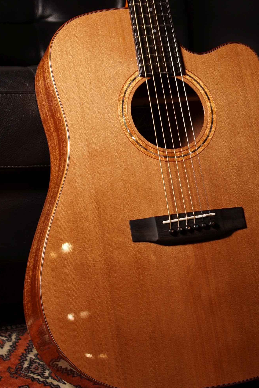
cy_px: 176
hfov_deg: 16.4
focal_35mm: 83
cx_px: 171
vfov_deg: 24.5
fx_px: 895
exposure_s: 1/15
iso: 100
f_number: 5
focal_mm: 40
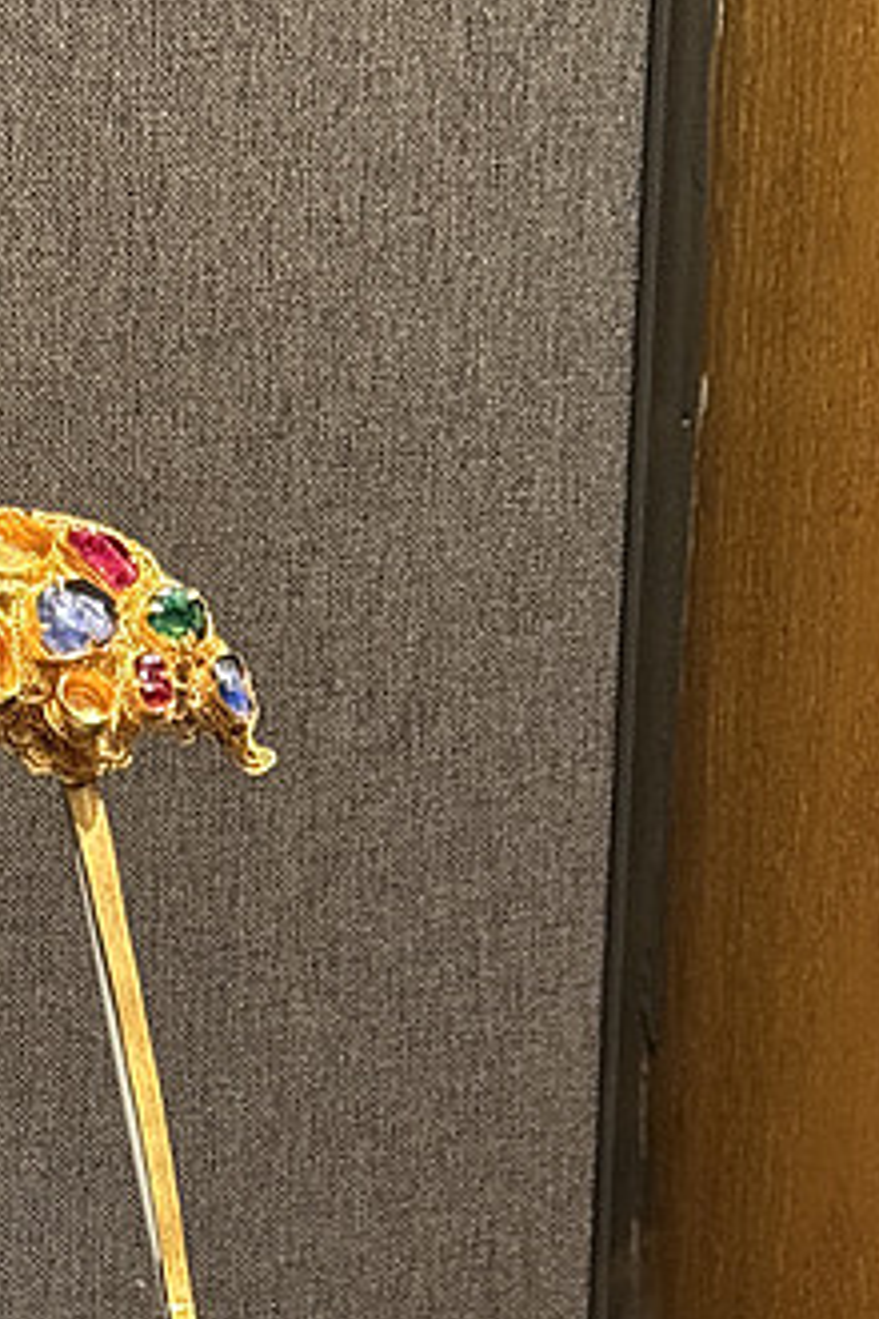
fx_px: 4431
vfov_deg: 16.4
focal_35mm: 121
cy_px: 1459
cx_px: 172
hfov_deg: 11.3
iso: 500
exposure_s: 1/36
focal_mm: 6.76
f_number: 1.78
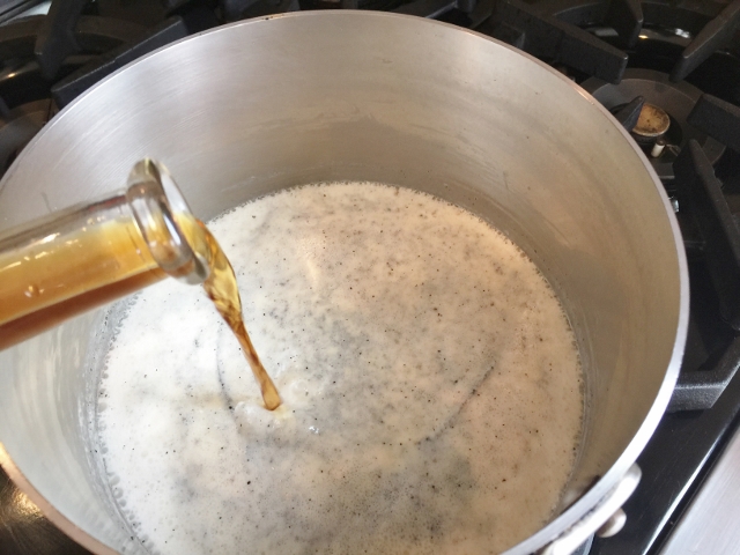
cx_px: 370
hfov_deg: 61.7
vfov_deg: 48.2
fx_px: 620
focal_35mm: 29
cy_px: 278
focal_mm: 4.15
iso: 32
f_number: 2.2
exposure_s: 1/15
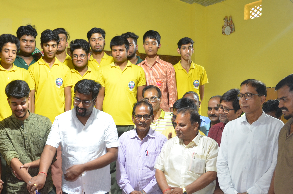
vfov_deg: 26.6
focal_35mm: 49
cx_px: 139
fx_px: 398
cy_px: 171
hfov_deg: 40.4
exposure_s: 1/60
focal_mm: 18
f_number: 3.5
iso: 640
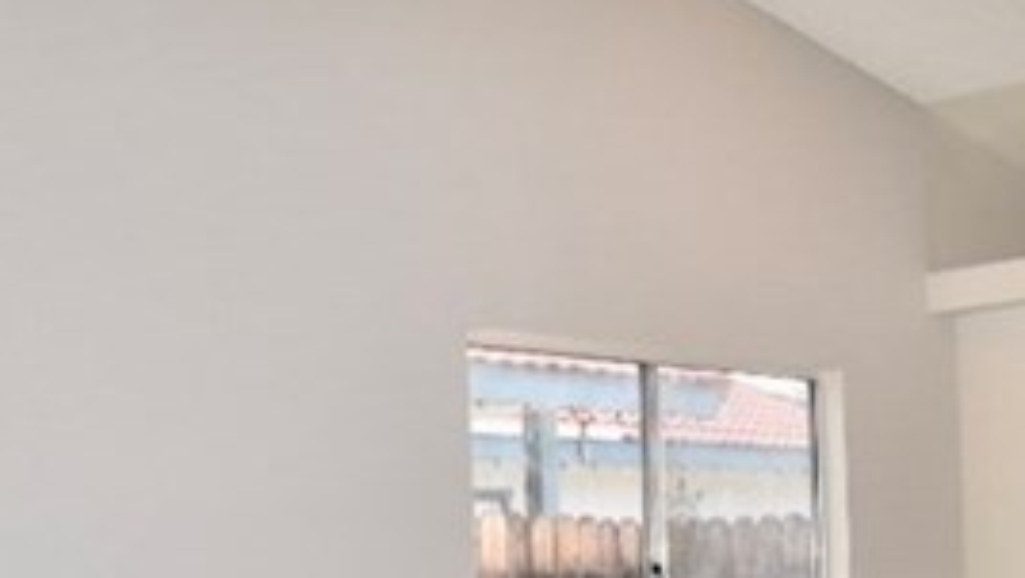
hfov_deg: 34.5
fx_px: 1631
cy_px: 660
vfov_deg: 19.1
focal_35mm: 60
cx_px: 696
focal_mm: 10
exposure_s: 1/125
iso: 320
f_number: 5.6
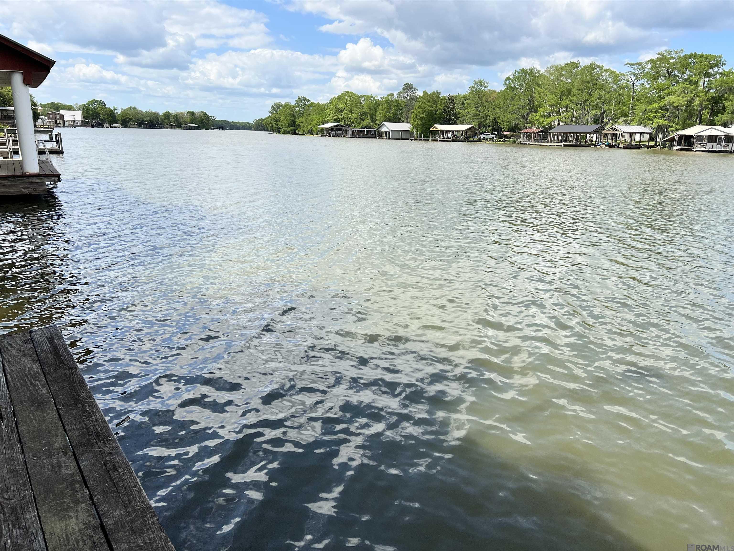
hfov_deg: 67.3
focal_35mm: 26
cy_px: 276
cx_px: 367
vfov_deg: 53.1
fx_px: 551
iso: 50
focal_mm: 5.7
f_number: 1.5
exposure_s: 1/3968
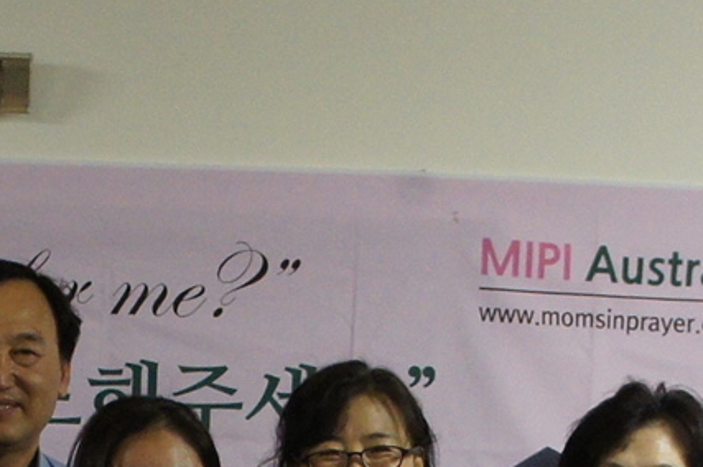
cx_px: 176
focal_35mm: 169
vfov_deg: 7.7
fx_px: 3291
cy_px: 1018
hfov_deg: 12.2
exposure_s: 1/40
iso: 1250
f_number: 4
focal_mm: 21
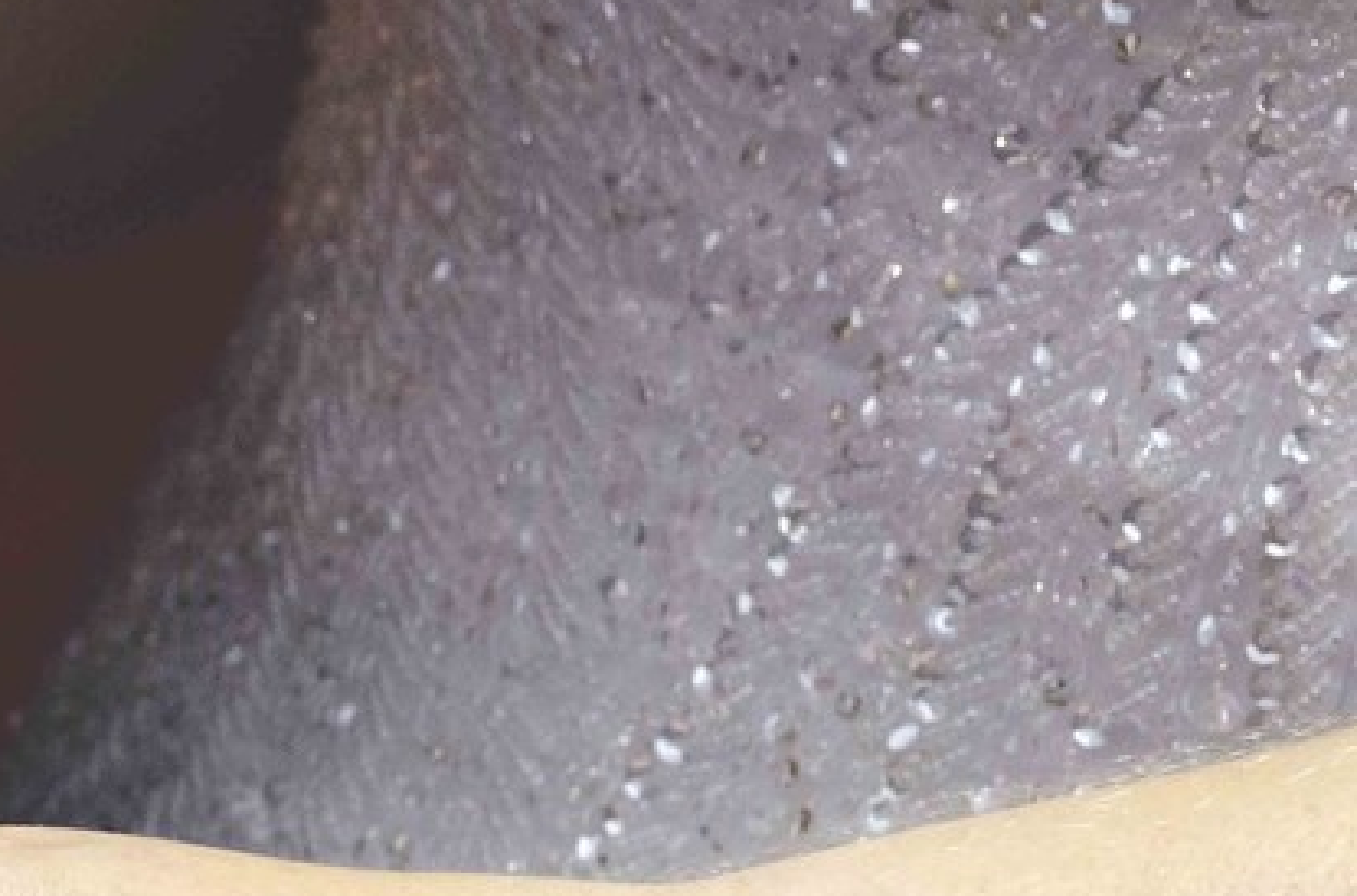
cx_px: -62
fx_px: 8155
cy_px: 1171
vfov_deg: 6.2
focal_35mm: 217
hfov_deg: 9.4
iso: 3200
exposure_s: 1/125
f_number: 5.6
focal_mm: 50
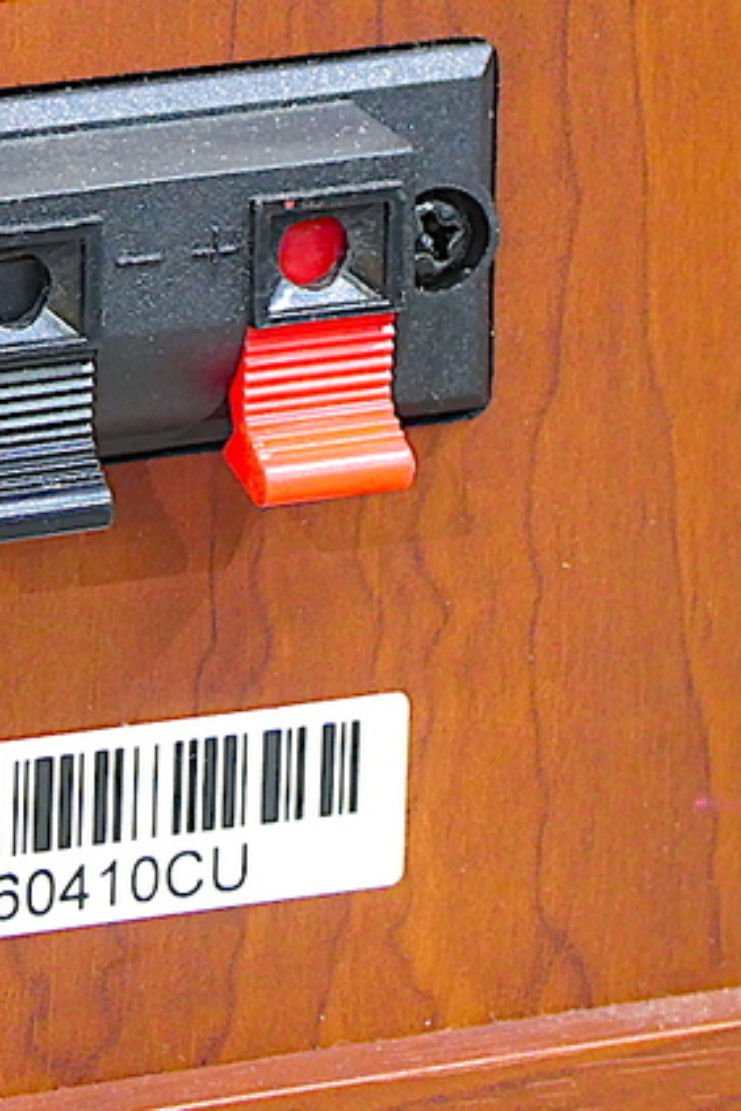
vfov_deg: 7.0
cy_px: 168
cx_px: 32
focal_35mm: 293
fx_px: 9046
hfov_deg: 4.7
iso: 200
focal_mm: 22.3
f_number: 5.2
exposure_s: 1/3.2
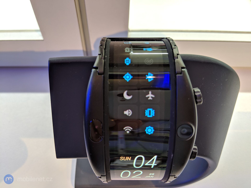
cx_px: 126
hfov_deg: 65.3
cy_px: 94
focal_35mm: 27
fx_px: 196
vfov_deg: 51.4
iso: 78
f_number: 1.8
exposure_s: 1/76.9
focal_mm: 4.44
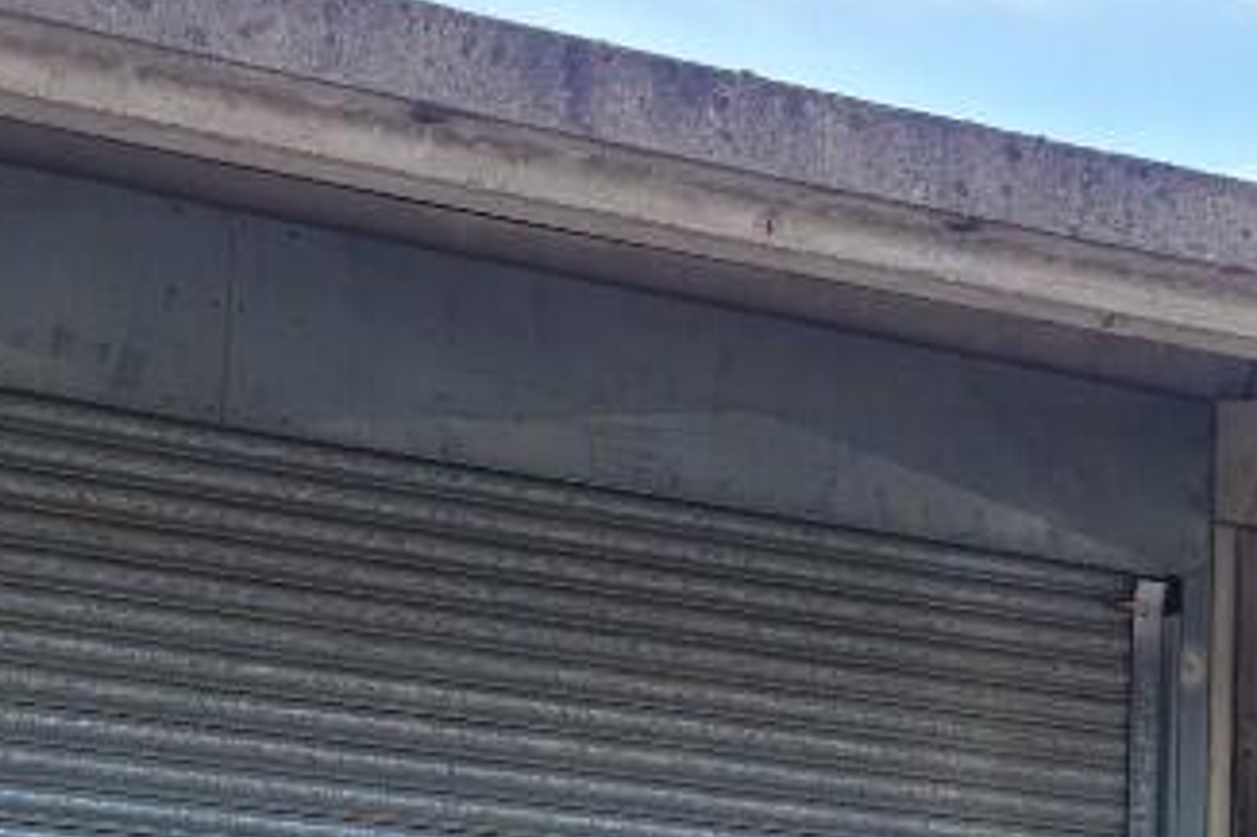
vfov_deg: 14.9
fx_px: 2966
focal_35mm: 85
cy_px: 1269
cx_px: 652
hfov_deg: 23.9
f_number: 1.8
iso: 40
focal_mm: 5.4
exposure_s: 1/1365
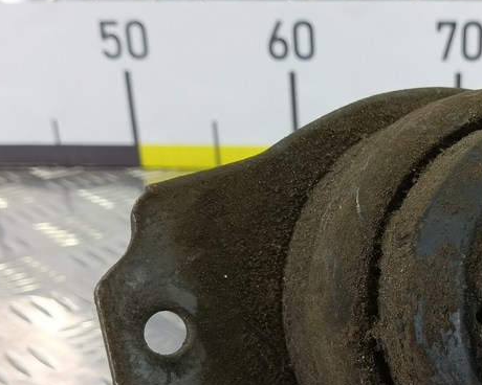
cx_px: 410
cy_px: 339
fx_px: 713
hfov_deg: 35.7
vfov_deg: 29.2
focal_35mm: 50
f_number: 1.6
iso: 138
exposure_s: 1/50
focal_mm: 4.11
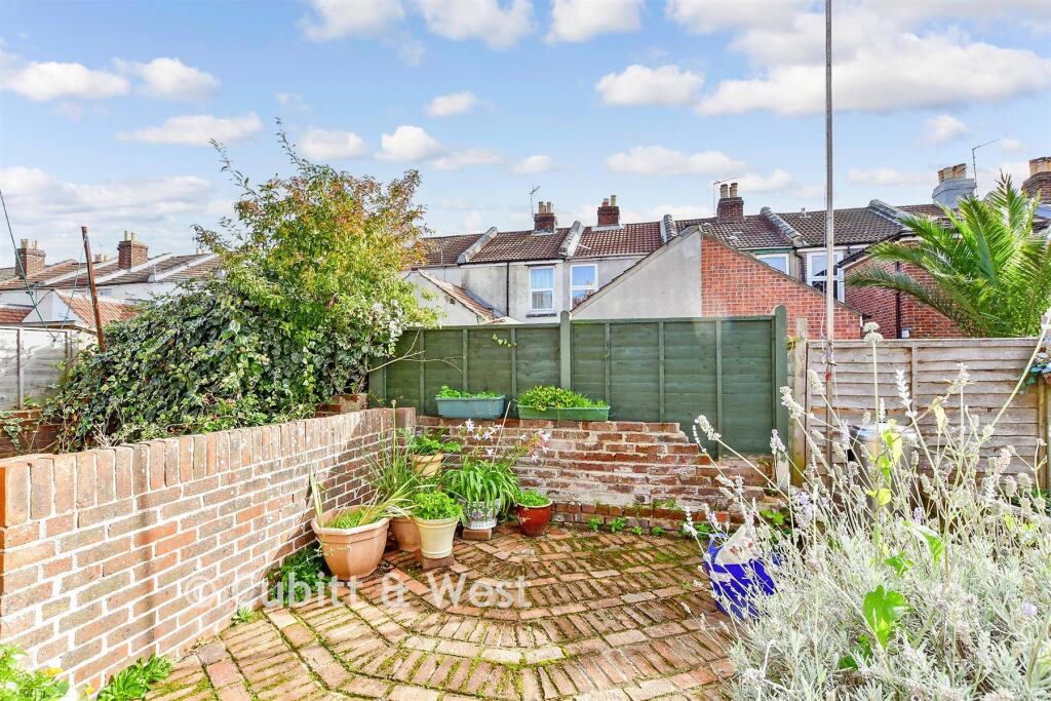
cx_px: 526
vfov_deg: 73.8
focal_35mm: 16
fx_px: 467
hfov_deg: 96.7
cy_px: 350
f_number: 8
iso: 320
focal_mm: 11
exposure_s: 1/250
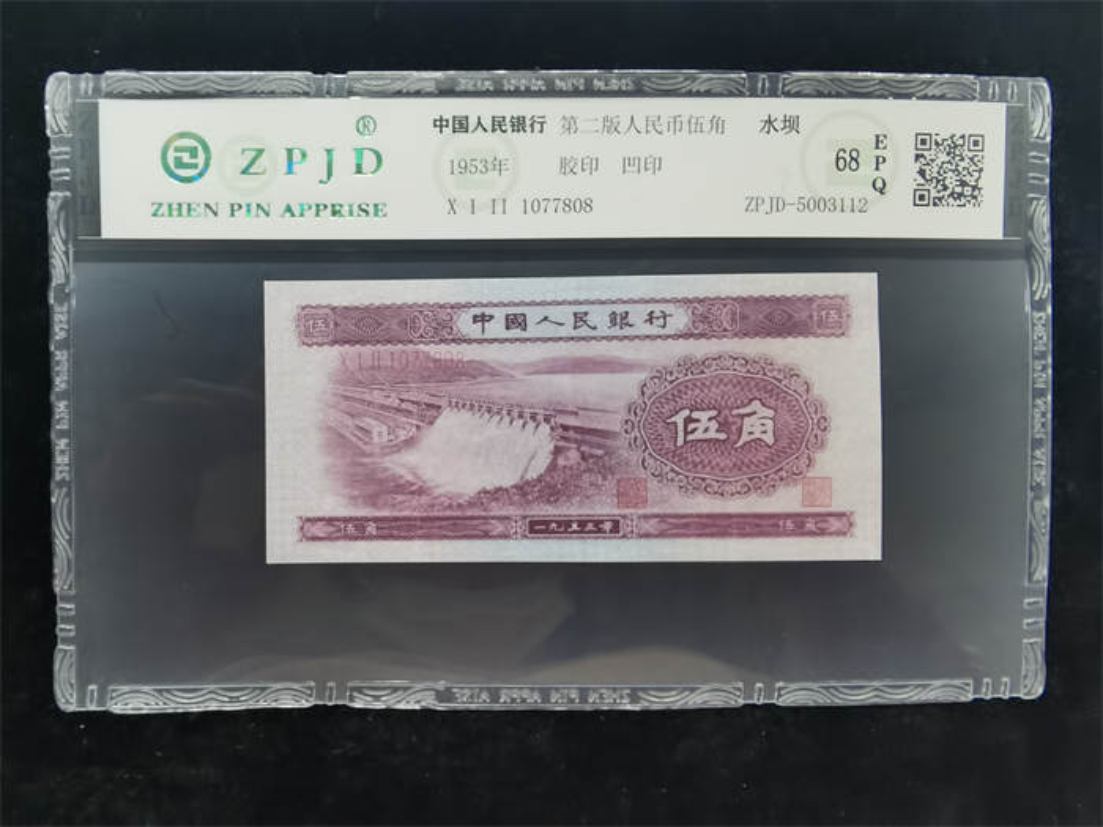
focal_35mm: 27
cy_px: 414
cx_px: 552
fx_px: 860
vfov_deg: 51.4
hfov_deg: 65.3
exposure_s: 1/20
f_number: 2.2
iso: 500
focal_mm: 2.26
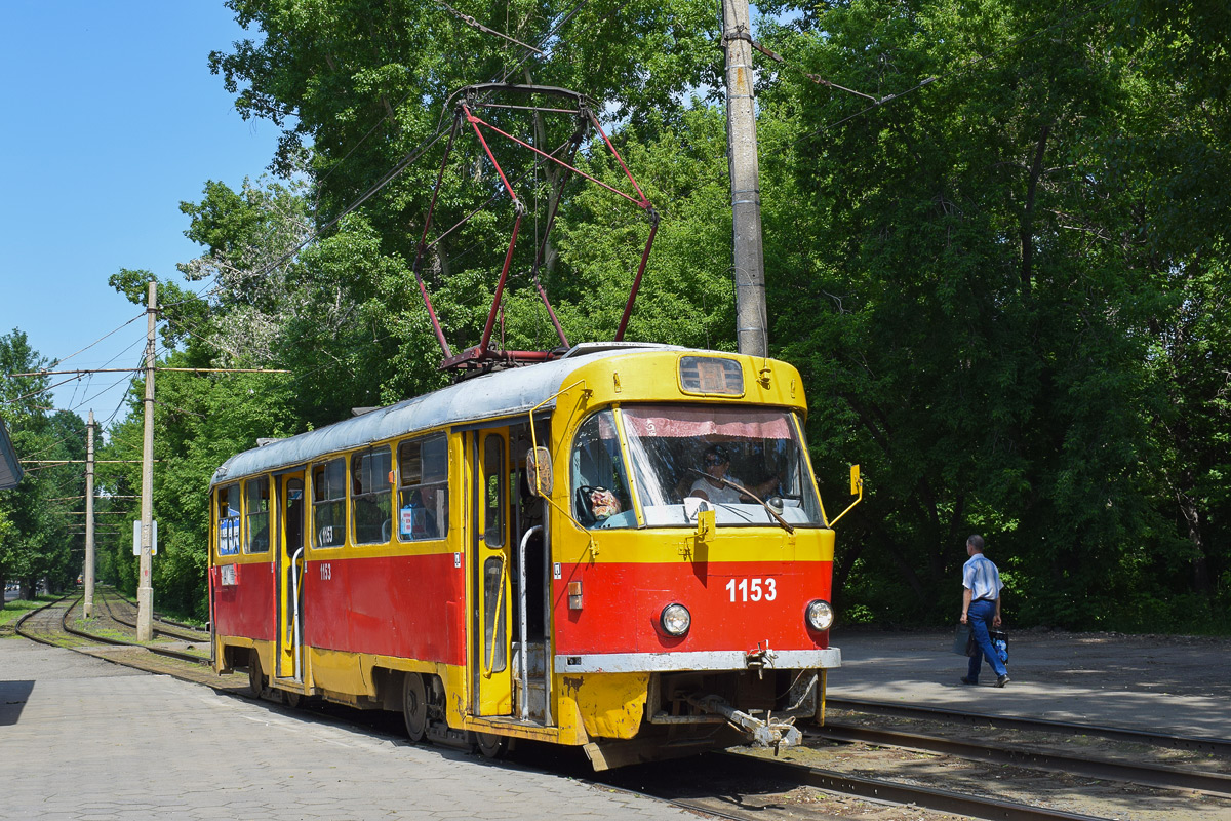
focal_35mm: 44
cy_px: 410
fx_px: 1487
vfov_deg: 30.8
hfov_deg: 45.0
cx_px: 616
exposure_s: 1/320
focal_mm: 29
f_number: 9
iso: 200
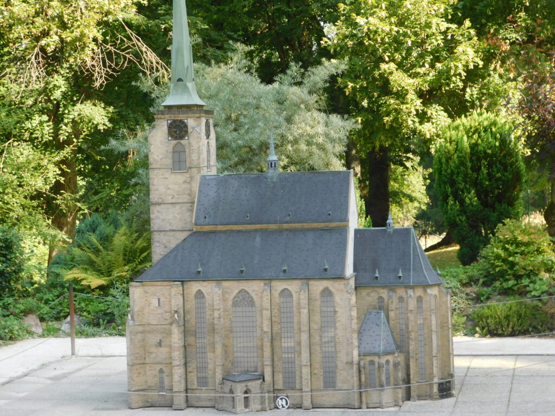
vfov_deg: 18.4
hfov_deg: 24.4
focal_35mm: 80
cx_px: 278
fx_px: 1283
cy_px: 208
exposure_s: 1/80
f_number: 4.4
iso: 125
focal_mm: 14.2
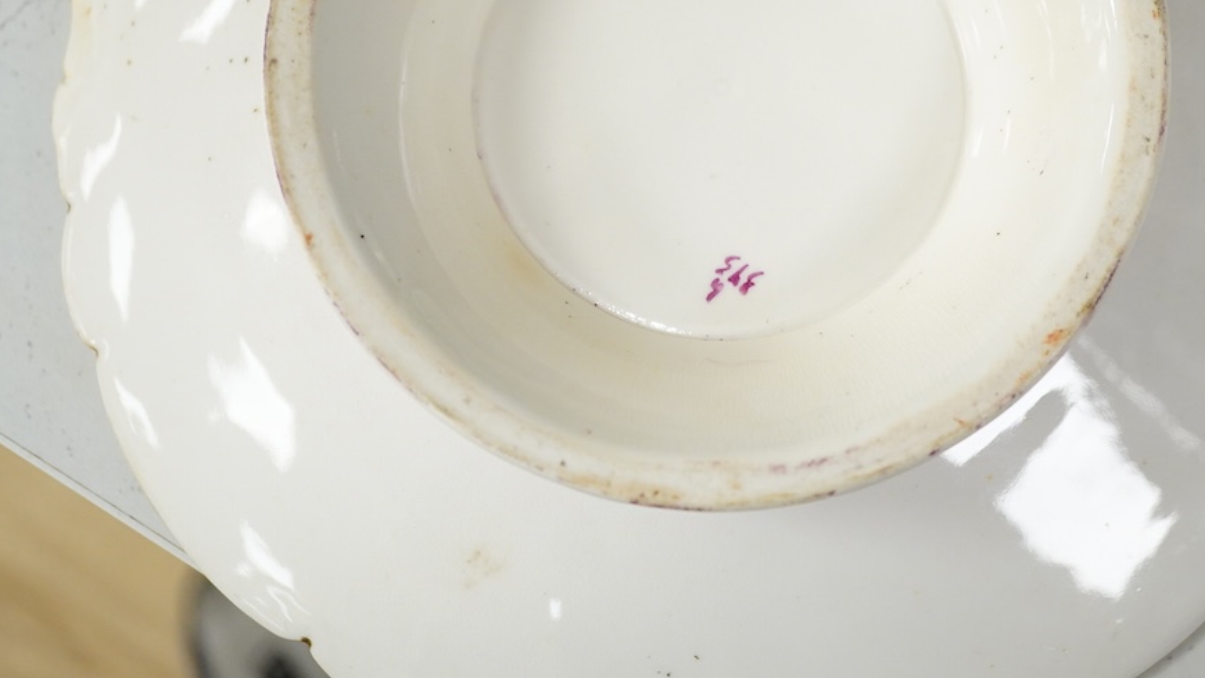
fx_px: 1949
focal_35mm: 61
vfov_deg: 19.6
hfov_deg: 34.1
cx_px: 774
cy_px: 200
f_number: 5
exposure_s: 1/250
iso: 2500
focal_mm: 30
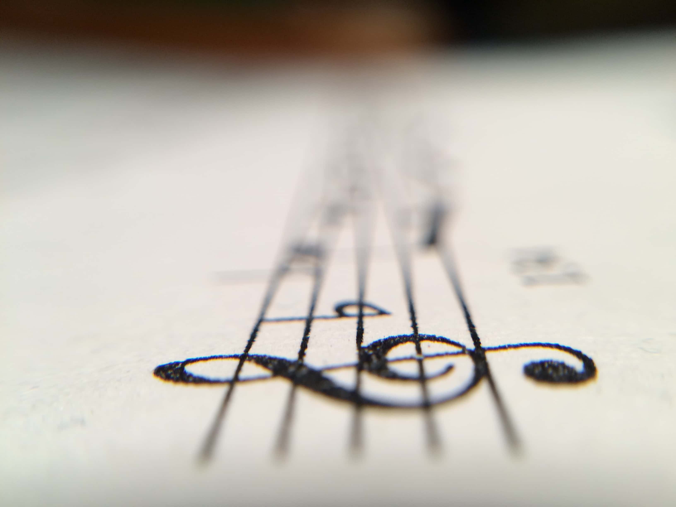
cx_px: 338
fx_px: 566
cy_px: 254
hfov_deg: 61.7
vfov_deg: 48.2
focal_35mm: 29
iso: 32
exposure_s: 1/40
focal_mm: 4.15
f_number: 2.2
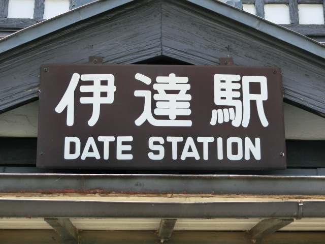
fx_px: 1005
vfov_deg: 13.8
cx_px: 162
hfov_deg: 18.4
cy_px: 122
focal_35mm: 107
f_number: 5.7
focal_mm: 19.1
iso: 100
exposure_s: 1/125
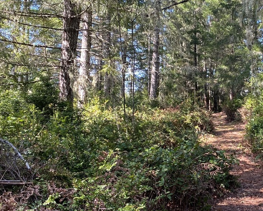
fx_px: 436
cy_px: 130
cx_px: 231
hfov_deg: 32.1
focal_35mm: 56
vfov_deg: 27.1
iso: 40
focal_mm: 4.25
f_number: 1.8
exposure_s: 1/121
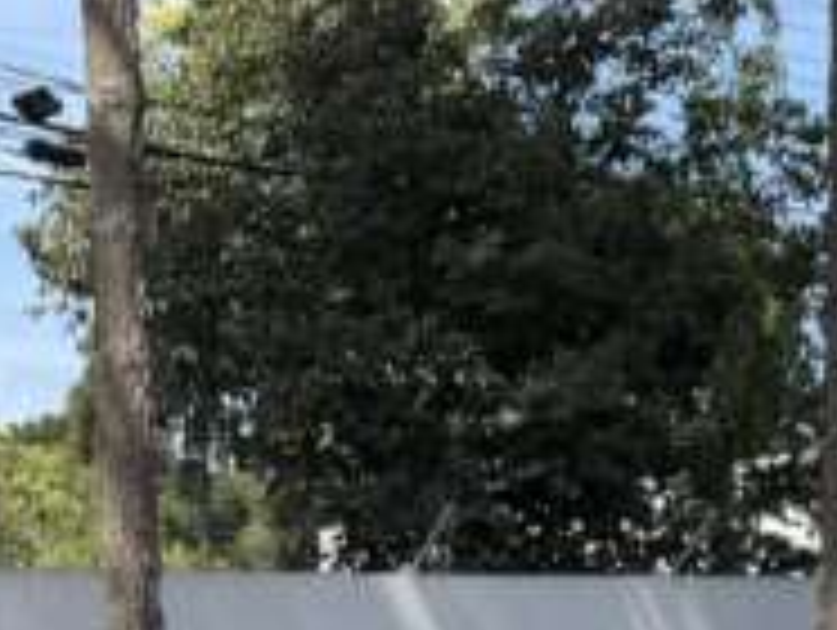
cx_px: 432
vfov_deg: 9.2
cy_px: 1706
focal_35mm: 139
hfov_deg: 14.2
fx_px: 3365
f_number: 1.78
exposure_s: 1/2801
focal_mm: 6.76
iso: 80
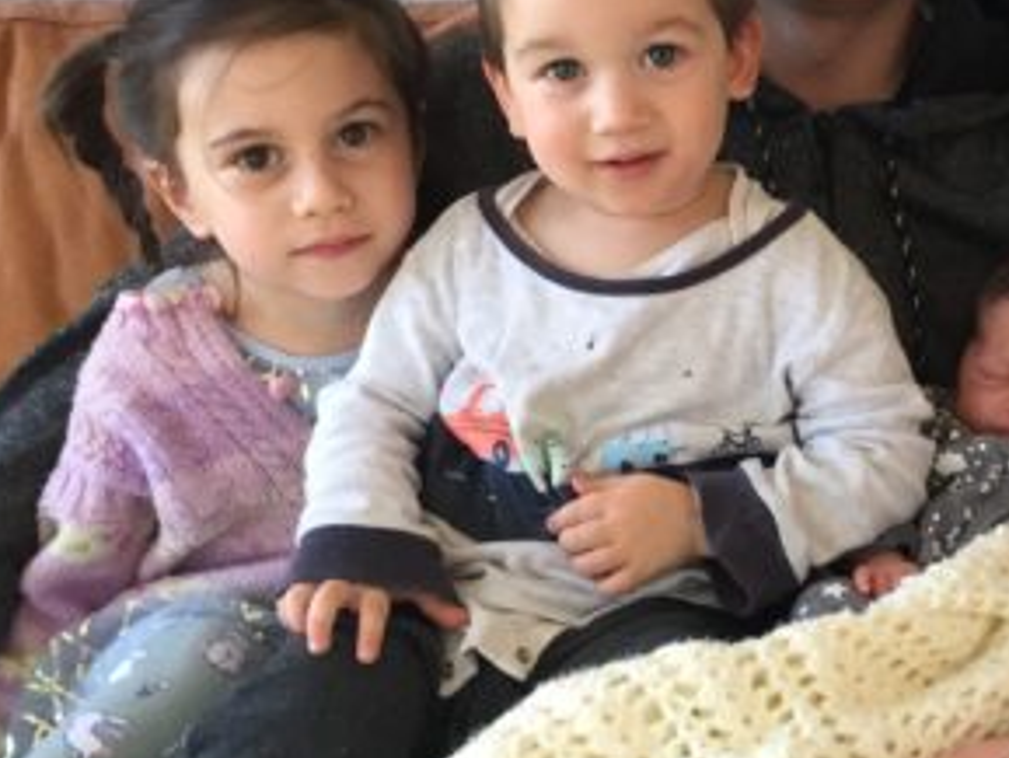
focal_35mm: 77
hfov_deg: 24.3
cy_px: 356
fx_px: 2245
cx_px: 985
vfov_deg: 19.2
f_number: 2.2
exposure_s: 1/33
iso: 40
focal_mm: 4.15
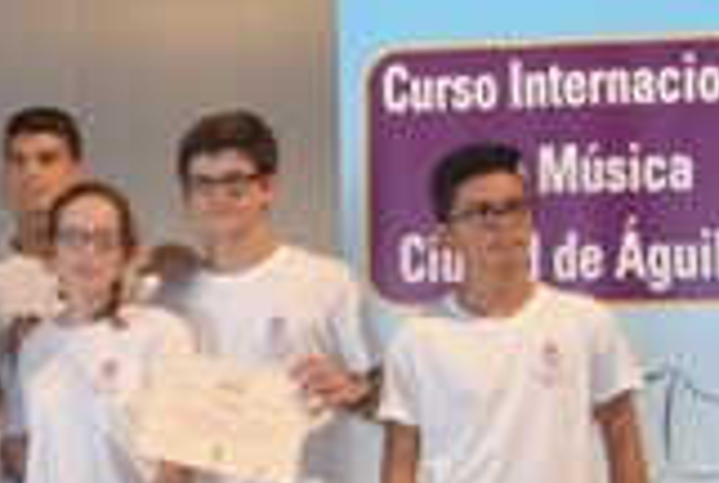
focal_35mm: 119
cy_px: 378
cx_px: -478
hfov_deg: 15.3
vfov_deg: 11.5
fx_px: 2381
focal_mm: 20
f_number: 3.5
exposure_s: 1/60
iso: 720
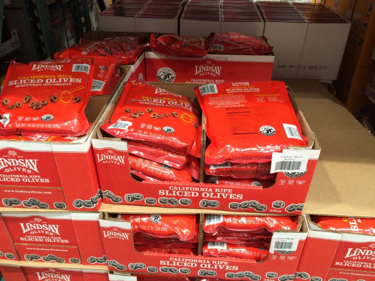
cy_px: 140
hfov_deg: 61.7
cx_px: 188
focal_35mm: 29
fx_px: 314
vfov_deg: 48.2
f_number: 2.2
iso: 125
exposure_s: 1/30
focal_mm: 4.15
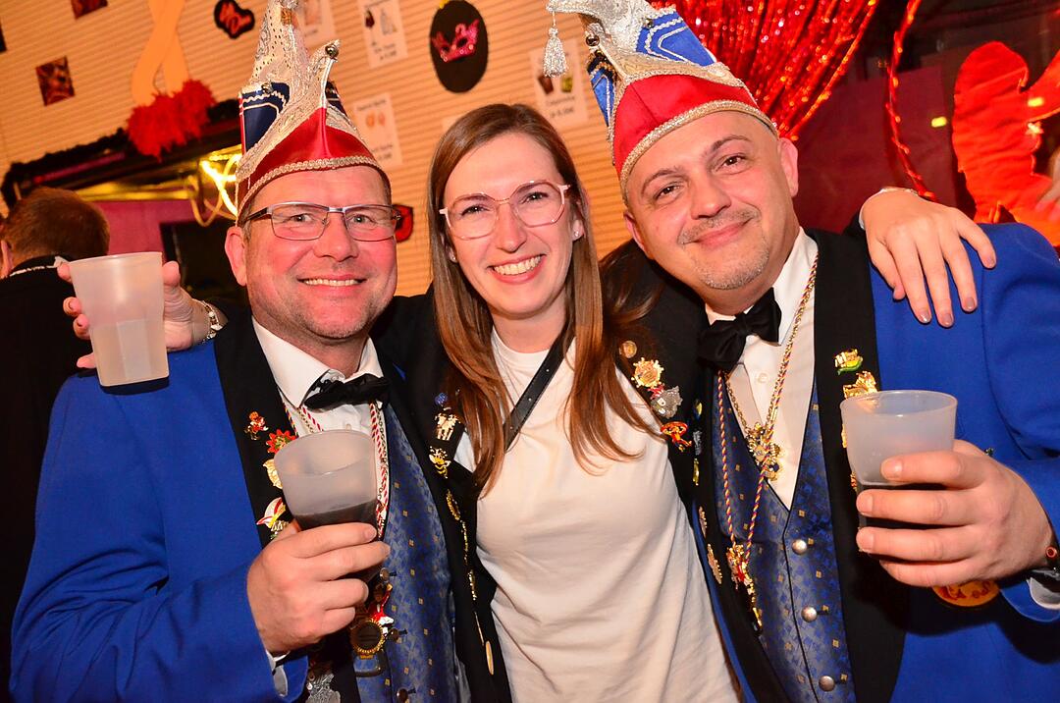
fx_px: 1190
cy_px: 352
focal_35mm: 40
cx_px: 530
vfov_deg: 32.9
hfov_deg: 48.0
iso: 3200
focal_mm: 27
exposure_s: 1/20
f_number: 5.6
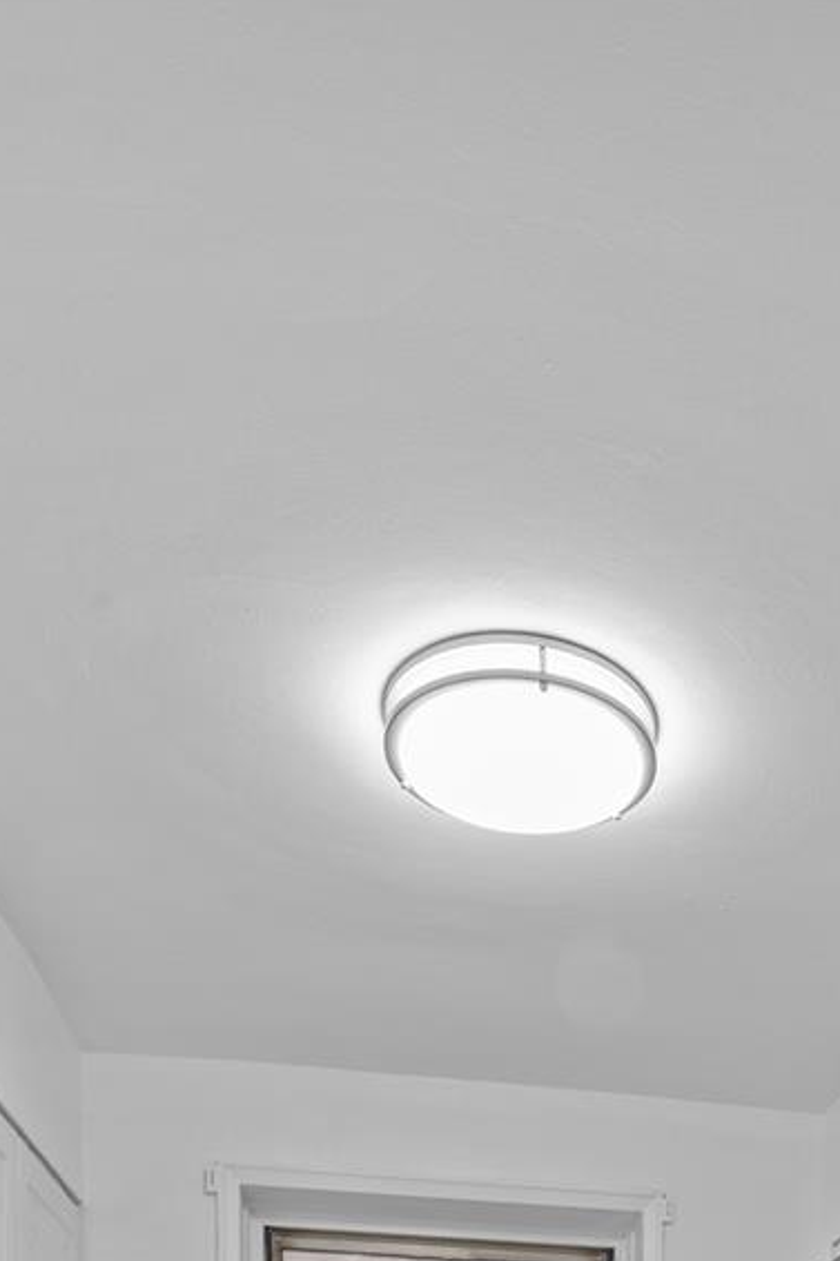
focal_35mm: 38
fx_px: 1331
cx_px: 720
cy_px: 1642
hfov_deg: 33.6
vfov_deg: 35.0
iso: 250
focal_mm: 14
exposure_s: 1/1.43
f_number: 11
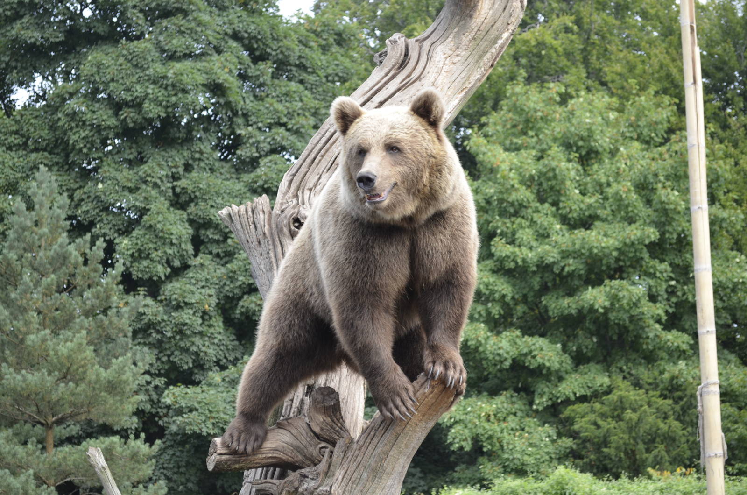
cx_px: 374
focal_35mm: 82
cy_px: 248
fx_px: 1708
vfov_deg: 16.5
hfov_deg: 24.7
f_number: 6.3
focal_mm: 55
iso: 200
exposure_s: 1/160
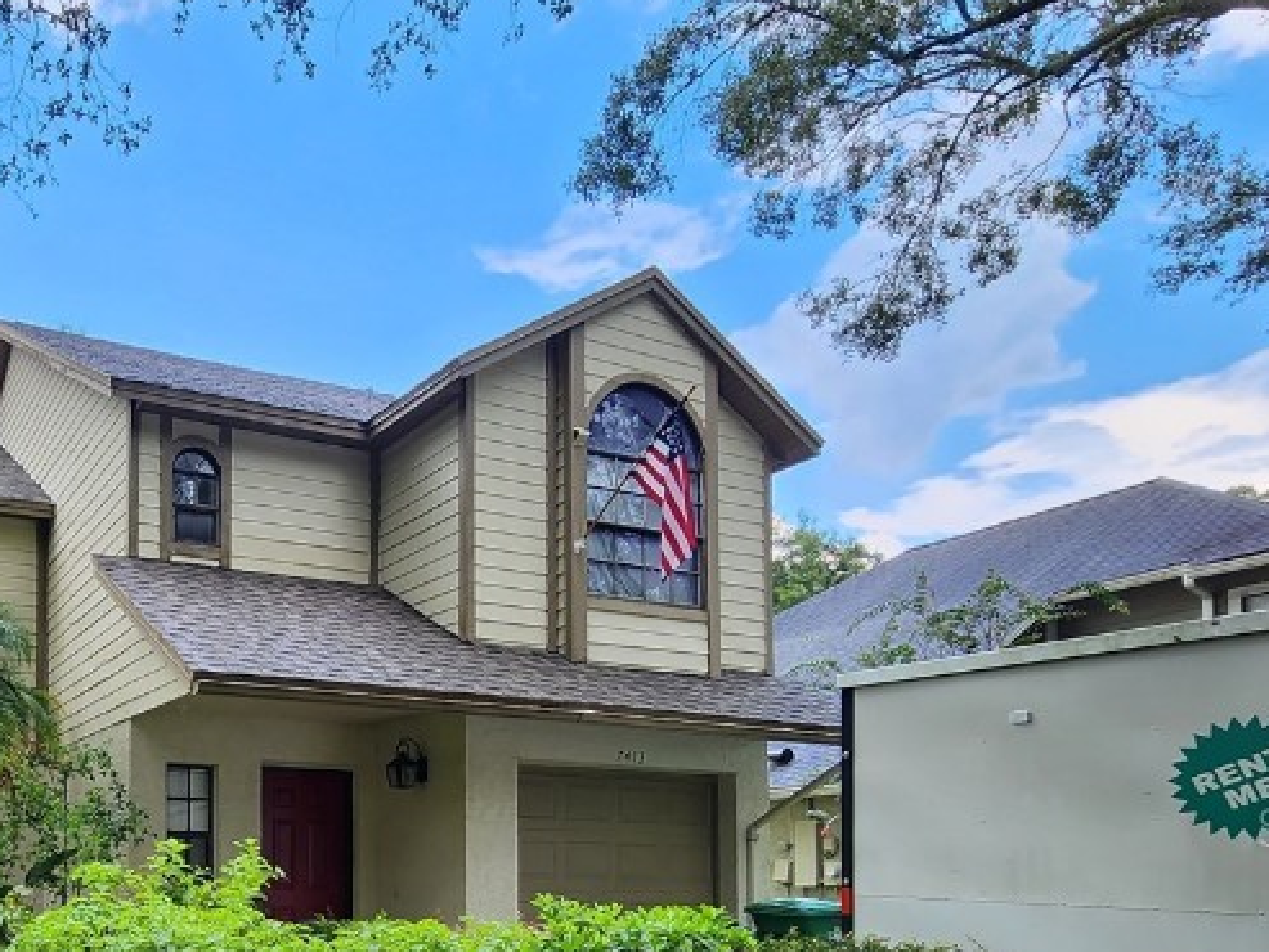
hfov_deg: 58.1
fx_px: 990
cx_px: 183
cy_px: 826
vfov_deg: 47.1
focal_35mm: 27
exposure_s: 1/120
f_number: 2.2
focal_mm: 2.2
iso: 50
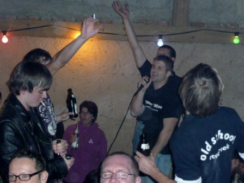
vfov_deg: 24.0
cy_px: 92
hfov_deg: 31.7
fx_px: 430
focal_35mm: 61
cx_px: 122
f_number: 4.7
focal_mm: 11
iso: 1000
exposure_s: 1/40
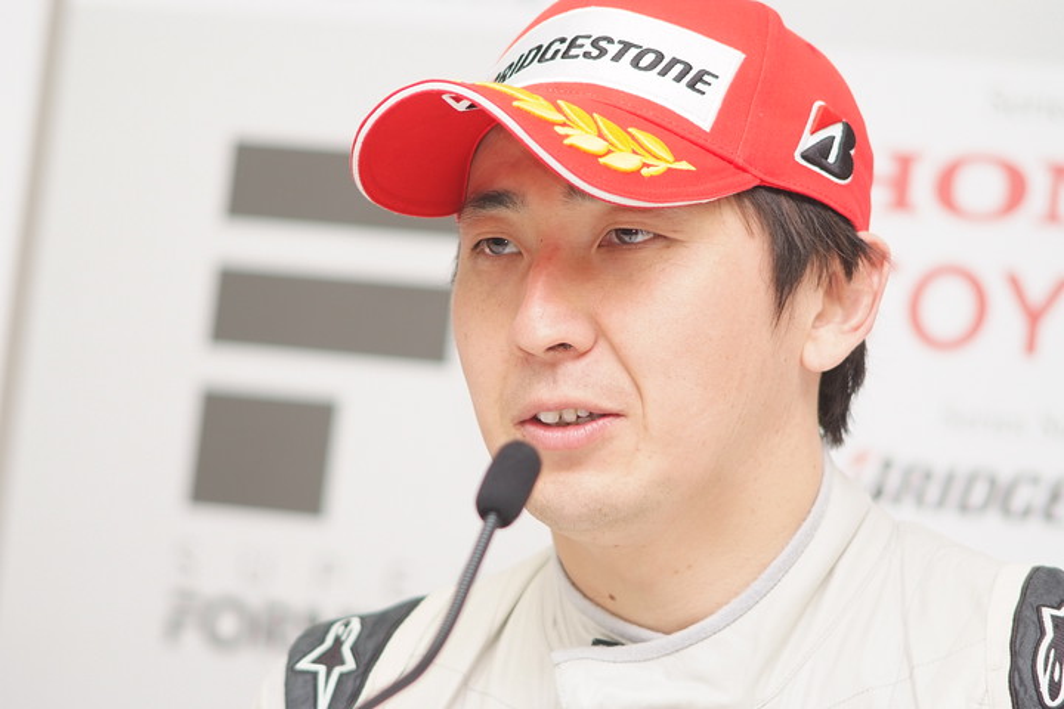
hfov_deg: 7.6
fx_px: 7979
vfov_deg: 5.1
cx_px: 532
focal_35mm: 270
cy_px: 354
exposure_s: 1/125
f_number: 2.8
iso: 400
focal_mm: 180
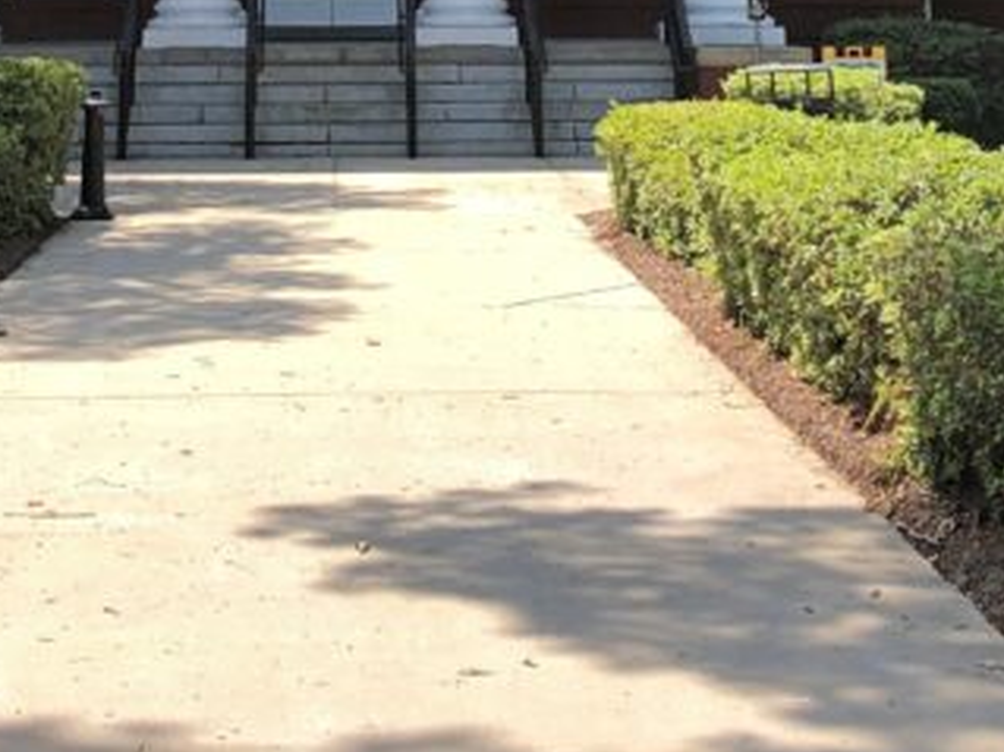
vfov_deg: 15.1
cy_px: -418
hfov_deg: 21.7
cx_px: 381
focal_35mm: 90
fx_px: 2609
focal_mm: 3.99
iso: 20
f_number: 1.8
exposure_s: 1/823
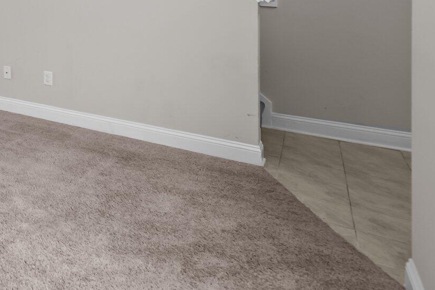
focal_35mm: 35
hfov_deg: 38.7
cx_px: -95
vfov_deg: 34.1
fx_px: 423
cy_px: -8
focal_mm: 14
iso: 640
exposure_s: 1/20
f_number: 6.3
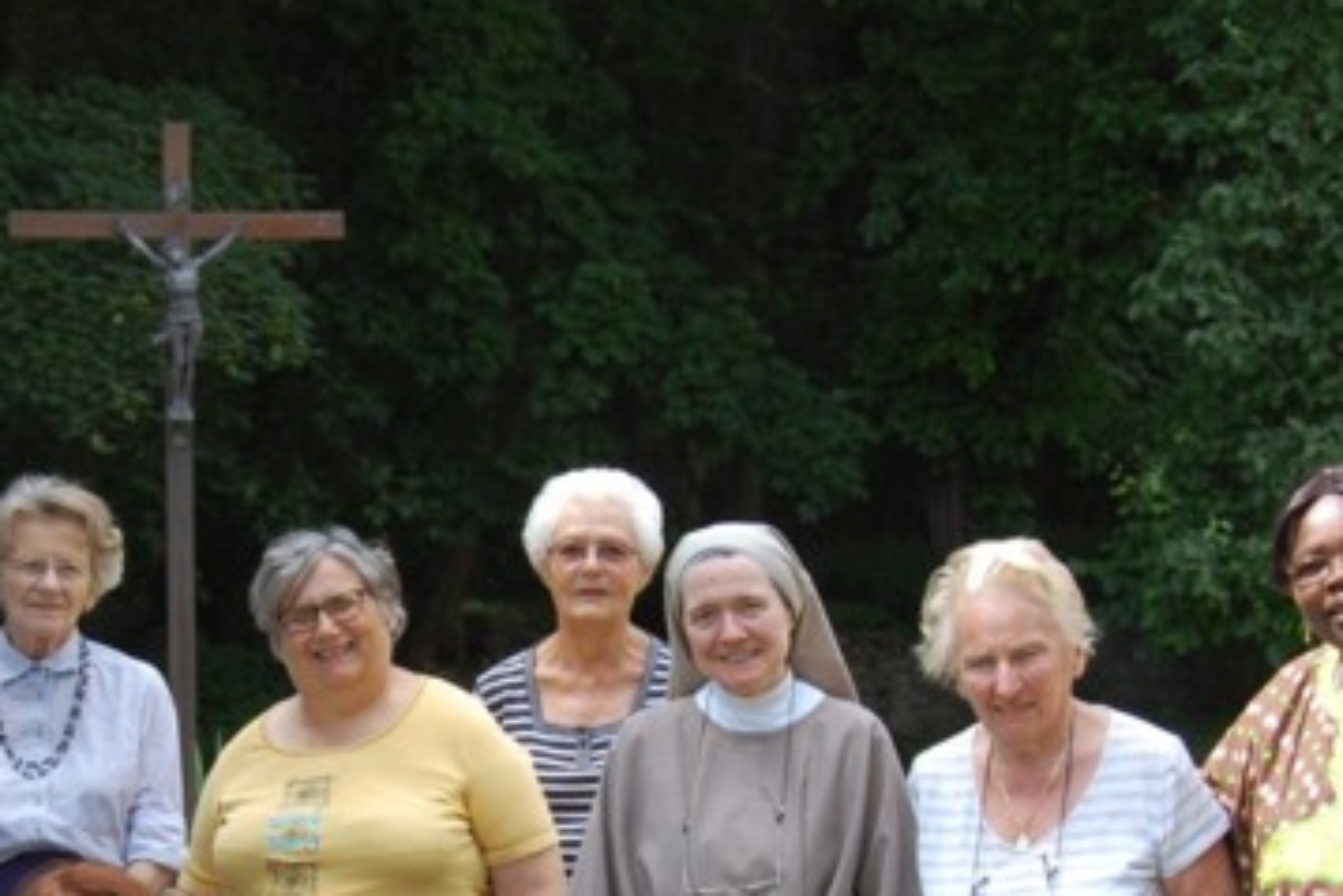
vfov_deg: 11.6
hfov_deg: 17.4
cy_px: 855
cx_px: 413
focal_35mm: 117
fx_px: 4371
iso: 200
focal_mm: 35
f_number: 7.1
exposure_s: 1/200
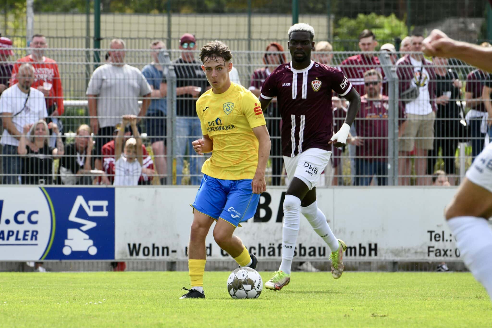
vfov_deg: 3.4
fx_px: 5466
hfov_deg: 5.2
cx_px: 246
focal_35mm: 400
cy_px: 164
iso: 2000
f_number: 11
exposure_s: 1/1600
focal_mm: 400
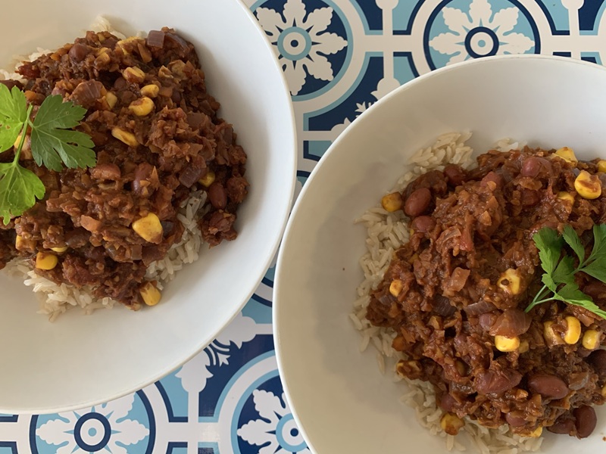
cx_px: 303
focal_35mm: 26
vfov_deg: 53.1
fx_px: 455
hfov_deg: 67.3
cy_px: 227
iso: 200
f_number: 1.8
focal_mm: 4.25
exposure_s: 1/60
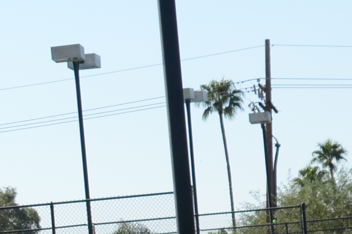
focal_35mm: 341
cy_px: 417
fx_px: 3334
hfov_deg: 5.7
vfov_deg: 4.0
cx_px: -606
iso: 400
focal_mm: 38
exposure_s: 1/1000
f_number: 7.1
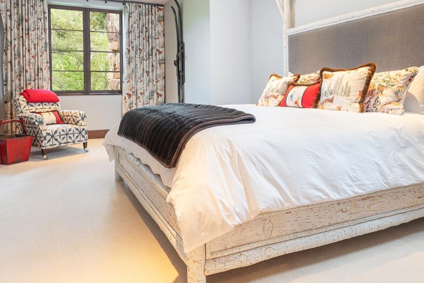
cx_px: 168
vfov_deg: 48.8
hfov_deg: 68.6
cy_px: 96
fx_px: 306
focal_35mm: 26
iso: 200
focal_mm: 17
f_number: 11
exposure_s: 1.3
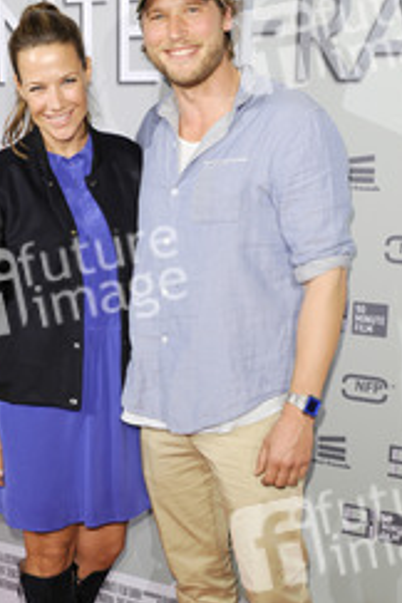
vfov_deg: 29.0
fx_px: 1156
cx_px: 132
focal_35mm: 69
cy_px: 409
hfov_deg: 19.7
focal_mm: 42
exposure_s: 1/160
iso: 640
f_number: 5.6
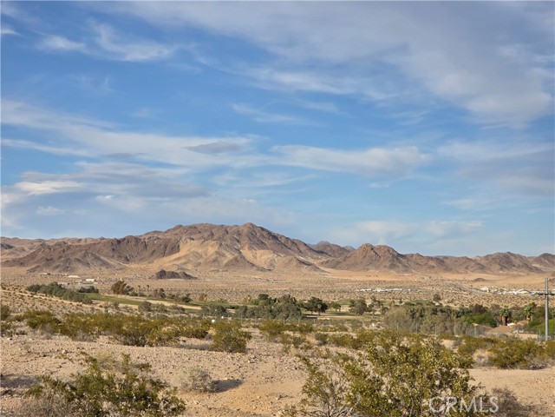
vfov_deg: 21.3
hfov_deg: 28.2
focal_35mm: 69
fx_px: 1106
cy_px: 208
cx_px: 278
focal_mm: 7.9
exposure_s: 1/2851
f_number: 2.4
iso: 50
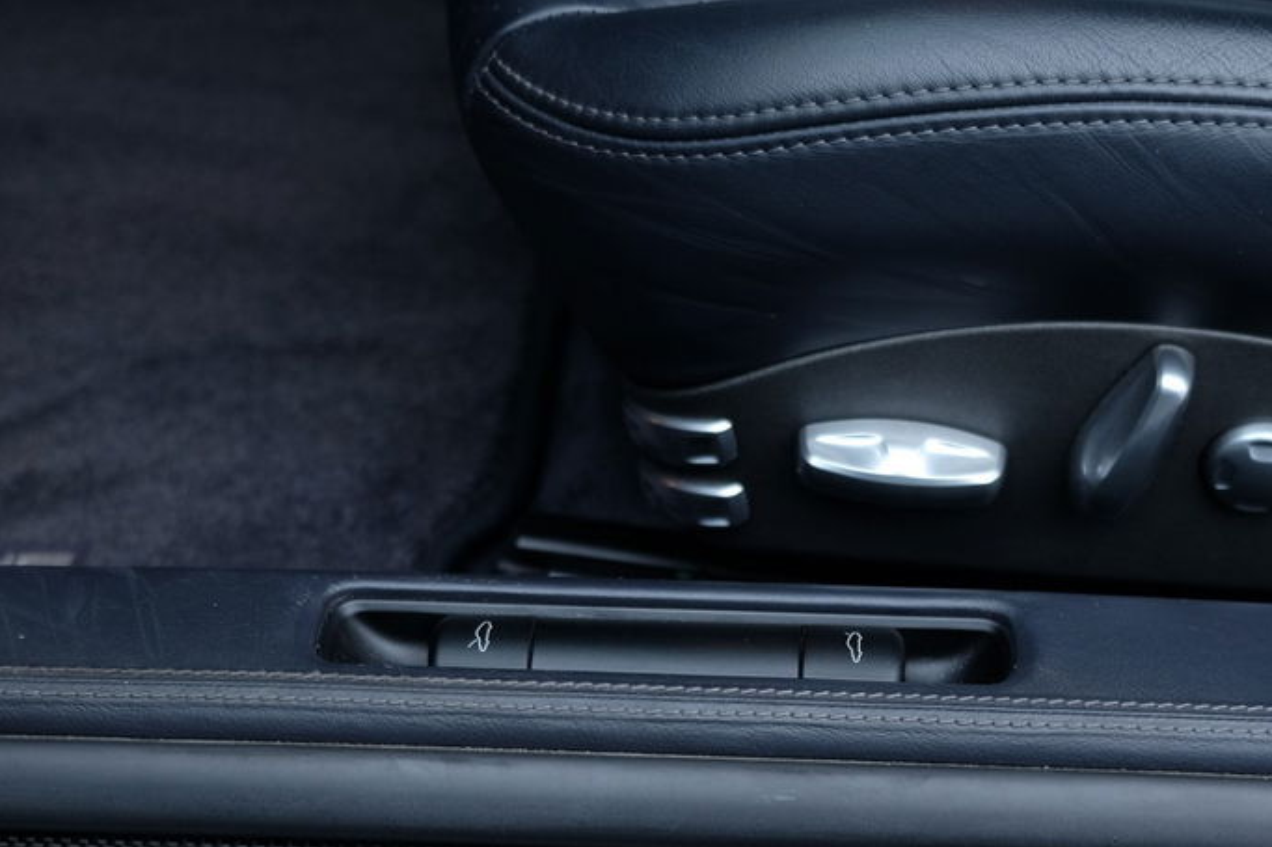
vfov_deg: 22.4
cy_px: 633
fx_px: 2119
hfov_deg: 33.2
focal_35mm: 60
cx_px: 831
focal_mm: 26.5
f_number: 3.2
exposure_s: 1/60
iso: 320
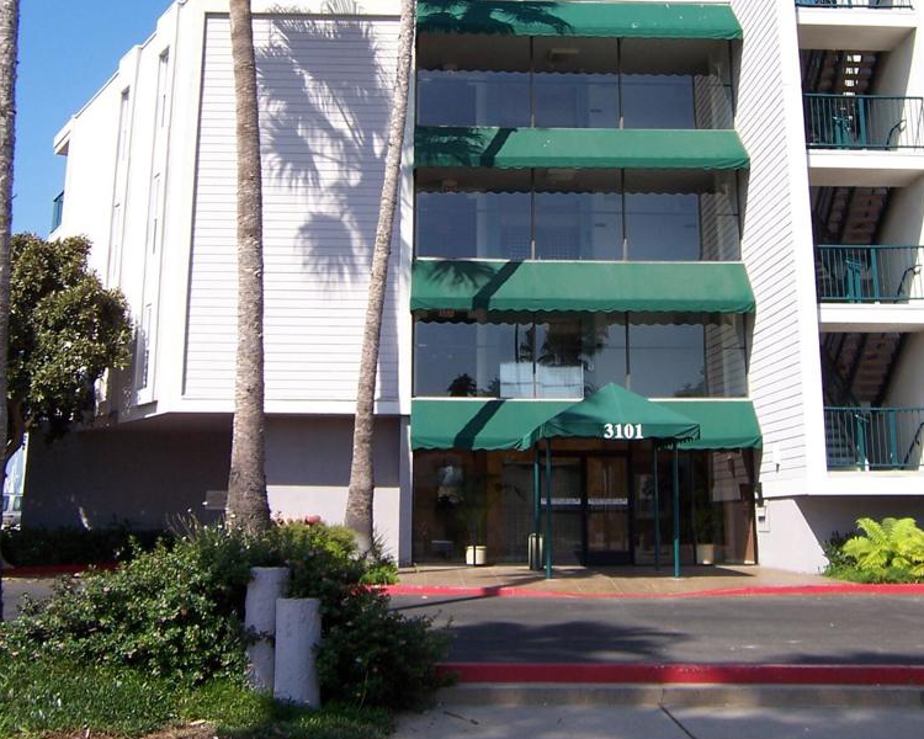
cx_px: 467
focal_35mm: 44
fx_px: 1203
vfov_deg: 33.5
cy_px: 186
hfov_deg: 42.0
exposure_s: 1/750
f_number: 3.4
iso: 80
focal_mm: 5.5
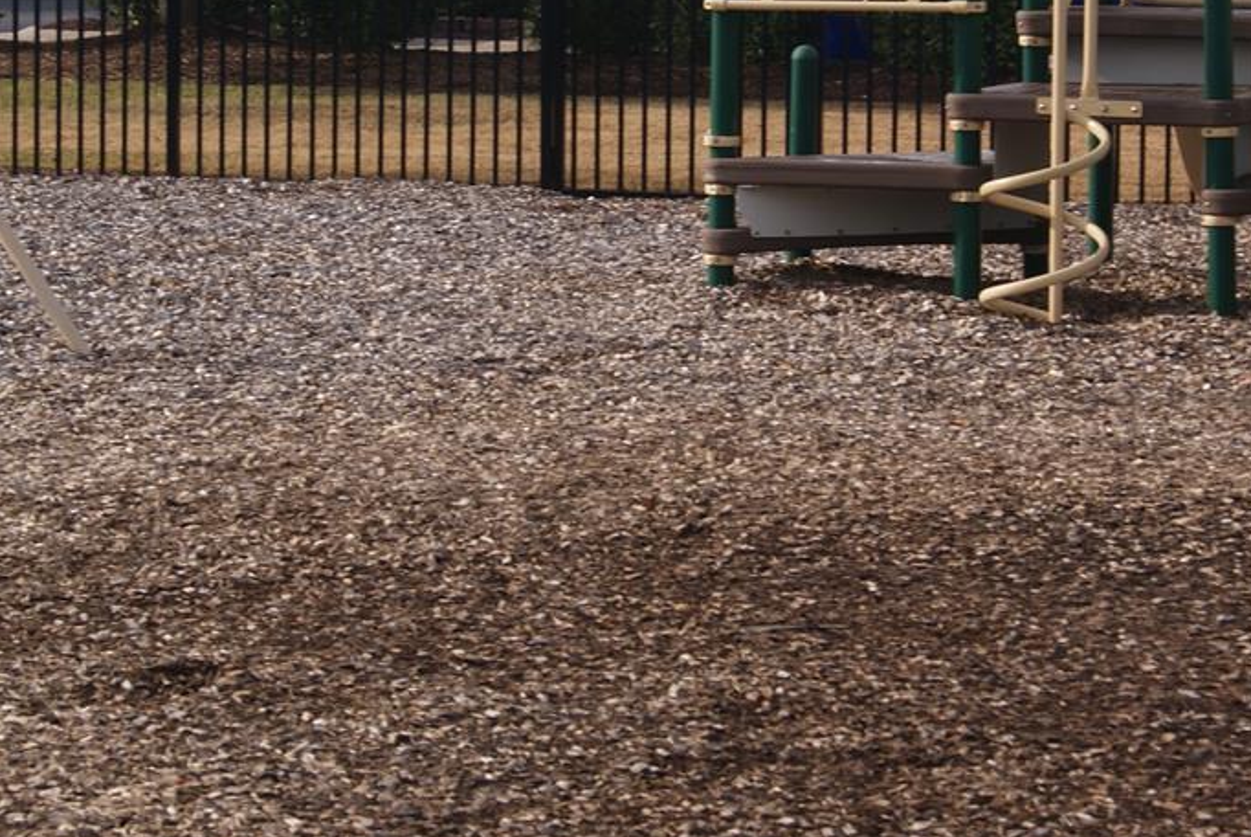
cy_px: -88
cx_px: 509
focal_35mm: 142
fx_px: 4939
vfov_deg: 9.6
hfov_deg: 14.4
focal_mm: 40
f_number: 9
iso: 100
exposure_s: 1/160
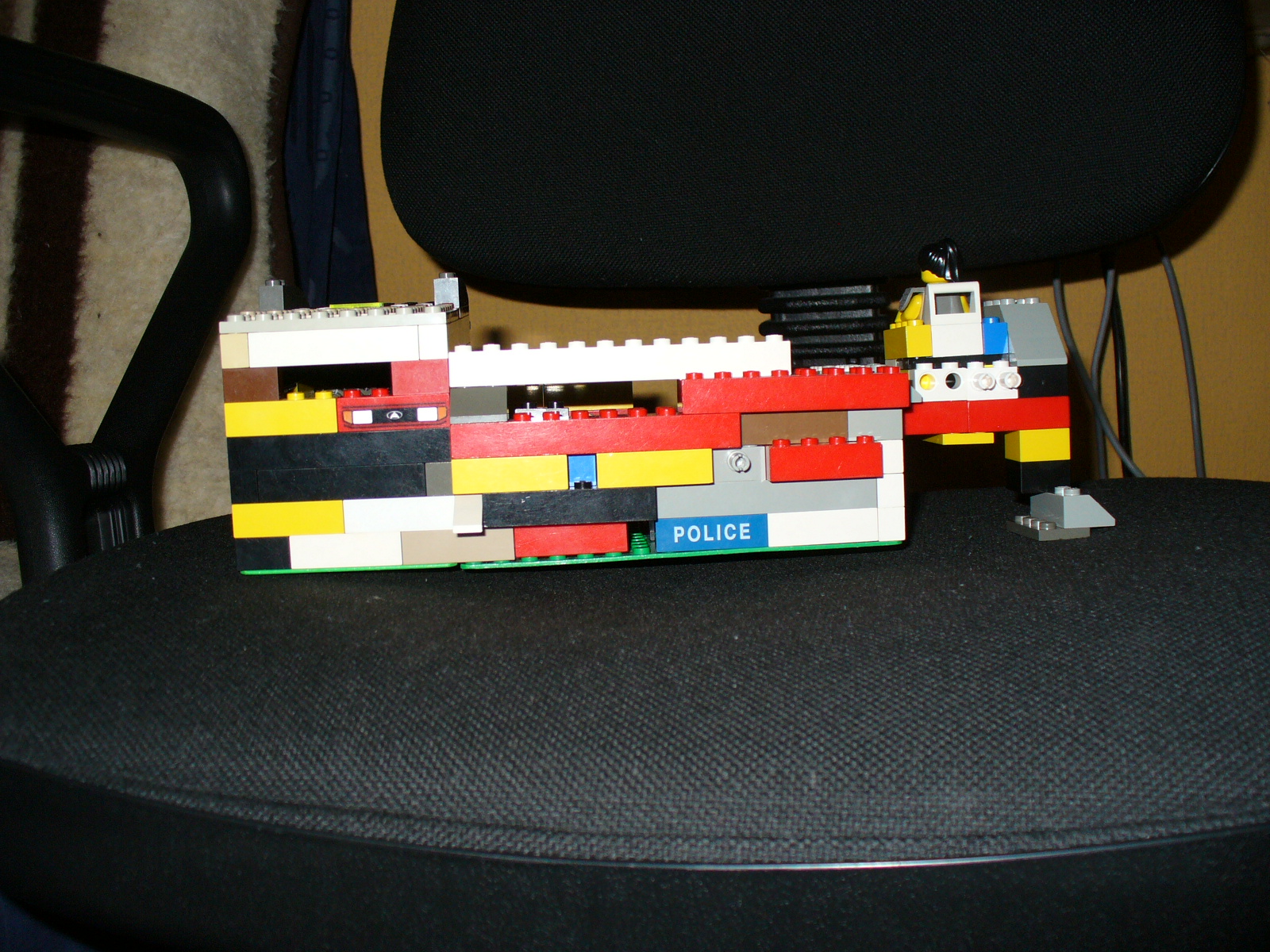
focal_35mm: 37
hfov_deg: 50.1
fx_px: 1357
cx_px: 635
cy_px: 476
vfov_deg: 38.7
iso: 100
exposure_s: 1/60
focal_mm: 6.1
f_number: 2.8
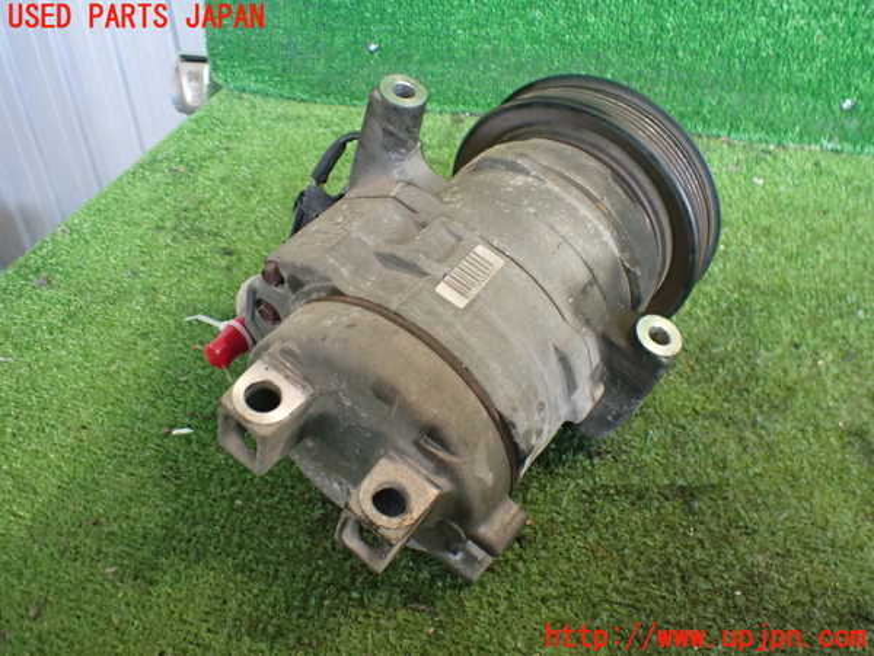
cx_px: 437
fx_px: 757
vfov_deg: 46.8
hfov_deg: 60.0
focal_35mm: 30
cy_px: 328
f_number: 2.3
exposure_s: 1/80
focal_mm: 5.4
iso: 800
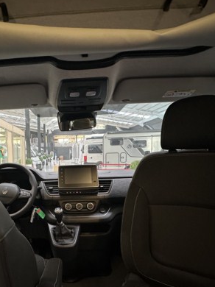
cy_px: 169
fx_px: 191
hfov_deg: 56.2
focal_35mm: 23
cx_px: 56
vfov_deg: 73.4
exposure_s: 1/50
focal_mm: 2.22
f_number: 2.2
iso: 500
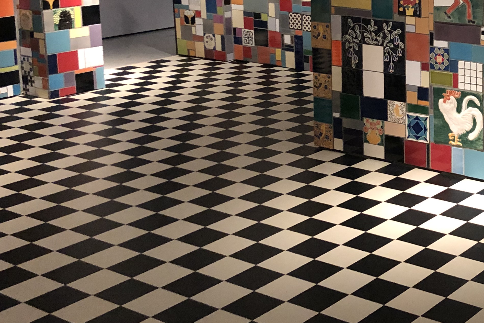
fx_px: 834
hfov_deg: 29.7
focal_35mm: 62
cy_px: 38
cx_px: 511
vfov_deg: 21.5
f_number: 1.8
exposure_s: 1/4
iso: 80
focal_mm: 4
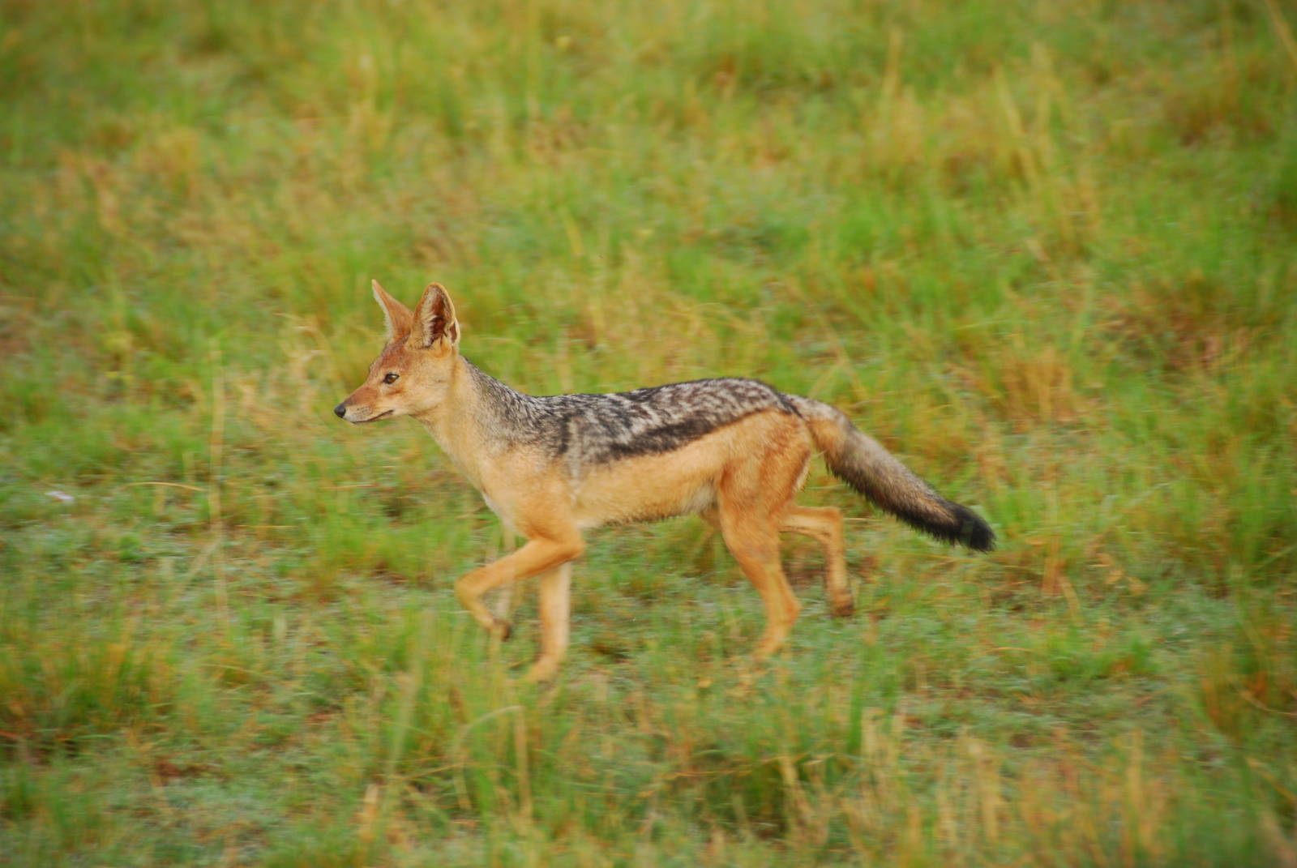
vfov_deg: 4.6
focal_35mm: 300
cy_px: 434
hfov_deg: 6.9
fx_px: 10821
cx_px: 648
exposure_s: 1/125
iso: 200
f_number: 5.6
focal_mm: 200
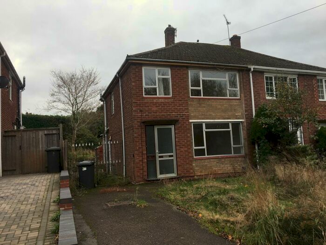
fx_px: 273
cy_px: 122
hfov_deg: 61.7
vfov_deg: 48.2
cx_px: 163
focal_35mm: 29
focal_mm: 4.15
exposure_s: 1/306
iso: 25
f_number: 2.2
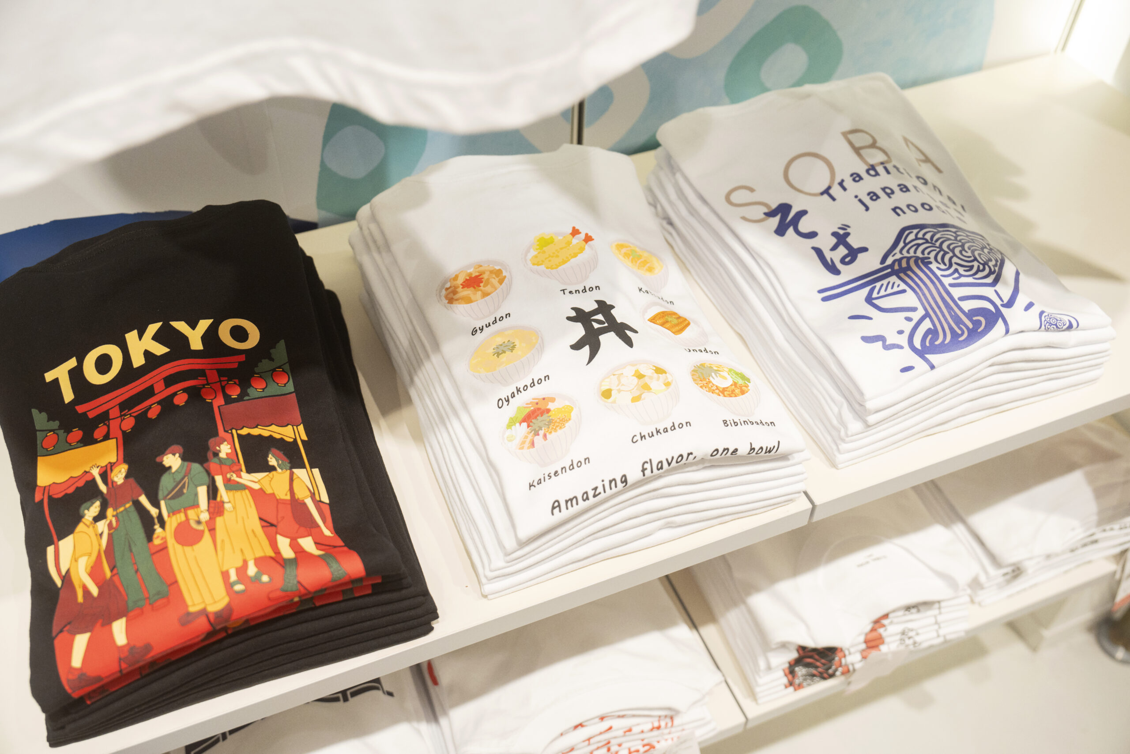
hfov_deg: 55.8
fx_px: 1067
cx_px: 565
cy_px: 377
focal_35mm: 34
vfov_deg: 38.9
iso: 1000
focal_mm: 34
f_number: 4
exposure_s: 1/500
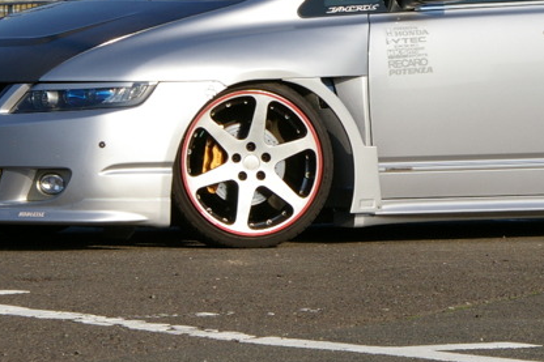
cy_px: 8
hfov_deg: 7.1
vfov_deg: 4.8
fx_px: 4350
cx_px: 469
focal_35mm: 288
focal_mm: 78
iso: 200
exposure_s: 1/125
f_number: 16
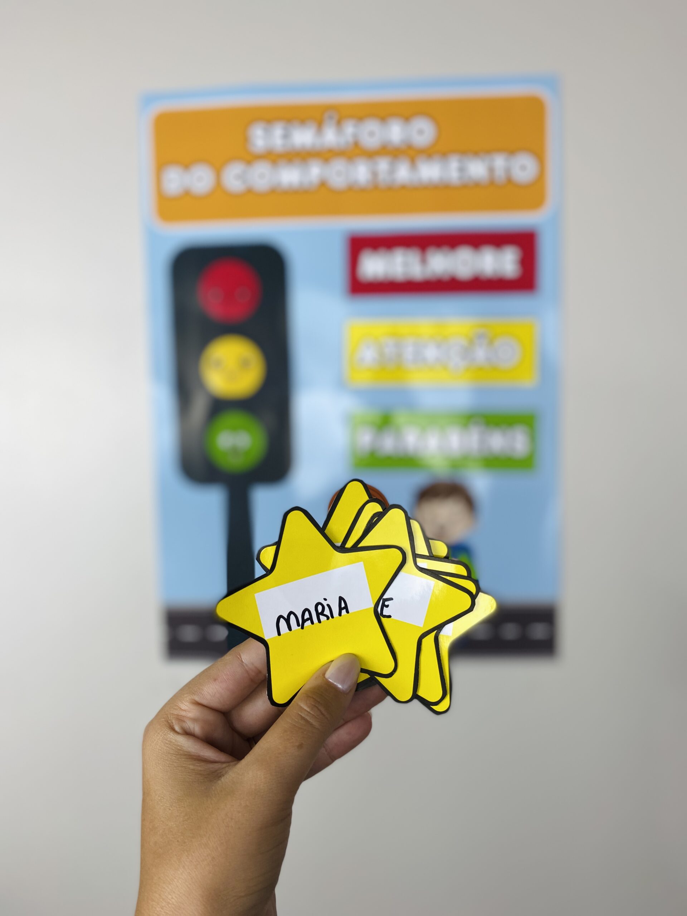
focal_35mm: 26
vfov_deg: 67.3
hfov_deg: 53.1
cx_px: 344
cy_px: 458
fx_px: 688
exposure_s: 1/120
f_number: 1.8
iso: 40
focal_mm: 4.25
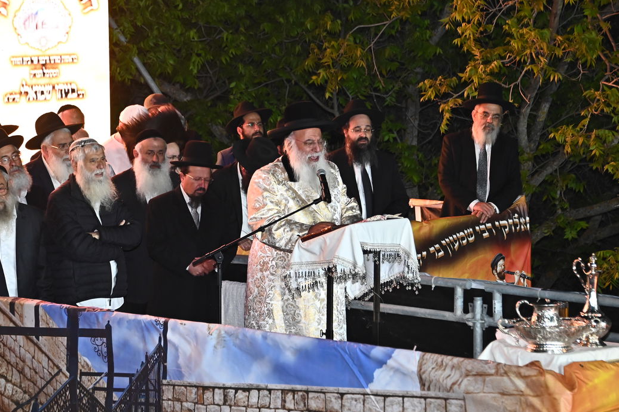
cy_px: 200
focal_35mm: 165
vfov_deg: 8.3
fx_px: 2836
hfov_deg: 12.5
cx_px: 265
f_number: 5.6
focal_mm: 122
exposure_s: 1/125
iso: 2500
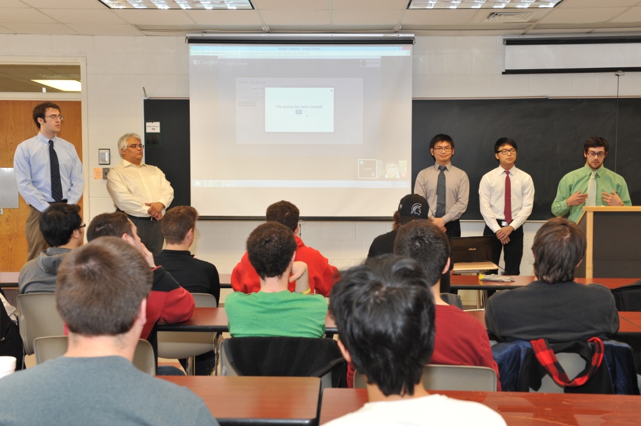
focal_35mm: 44
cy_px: 213
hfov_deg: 44.5
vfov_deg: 30.5
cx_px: 320
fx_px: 783
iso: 1100
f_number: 7.1
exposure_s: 1/60
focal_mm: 44
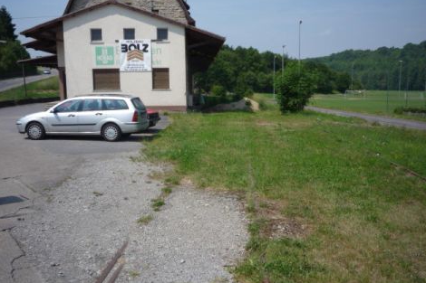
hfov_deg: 55.8
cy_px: 151
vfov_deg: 38.8
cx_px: 216
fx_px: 402
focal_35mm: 34
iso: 100
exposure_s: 1/500
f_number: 5.6
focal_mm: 5.2
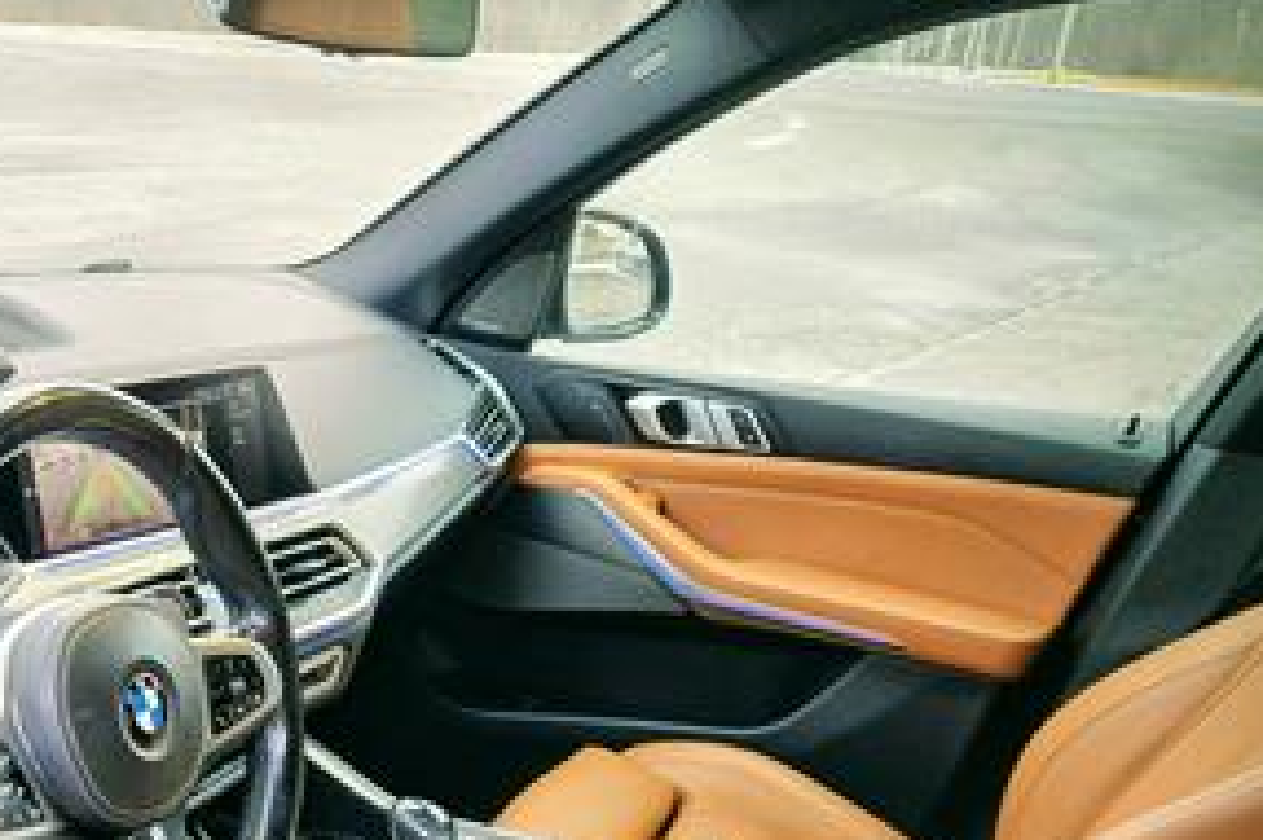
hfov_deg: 44.0
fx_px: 1473
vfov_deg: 30.2
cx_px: 233
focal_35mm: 42
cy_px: 783
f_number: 1.8
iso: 200
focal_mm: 5.4
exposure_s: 1/120
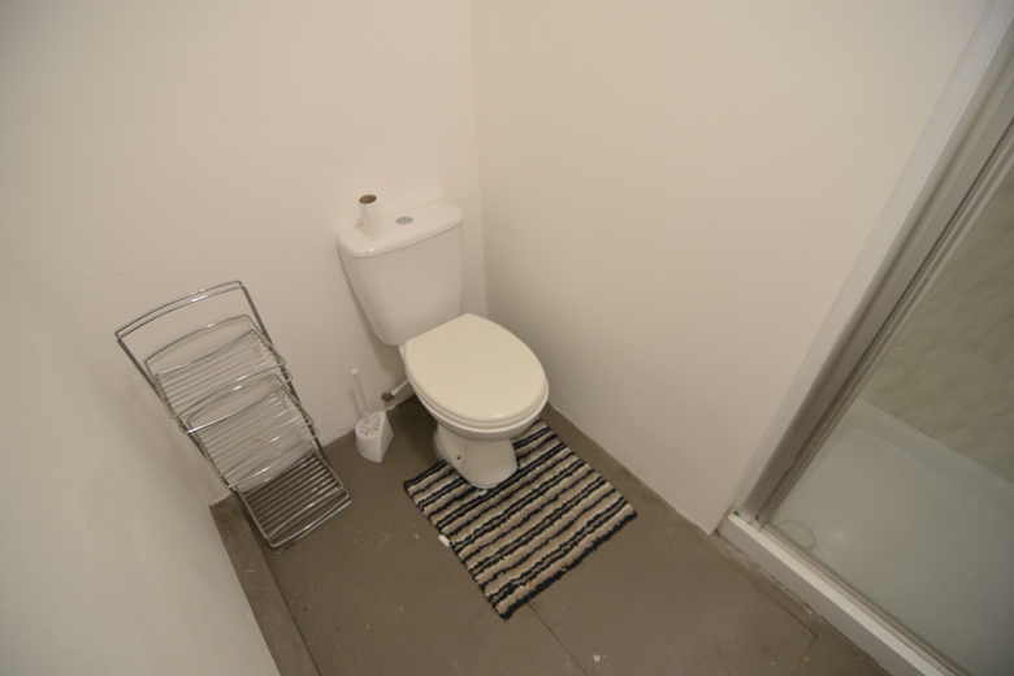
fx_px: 465
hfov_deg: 95.0
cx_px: 507
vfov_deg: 72.1
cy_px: 338
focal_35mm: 16
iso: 800
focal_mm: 11
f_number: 3.2
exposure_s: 1/40
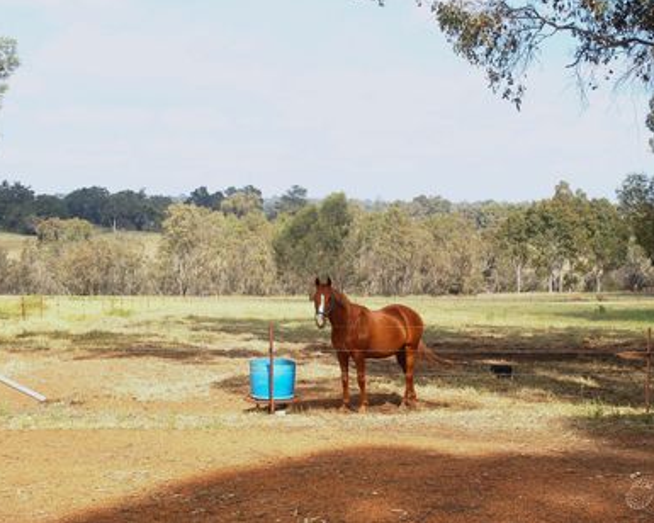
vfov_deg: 27.6
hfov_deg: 34.1
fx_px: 1065
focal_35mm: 55
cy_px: 261
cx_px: 364
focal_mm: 32
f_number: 10
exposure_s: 1/250
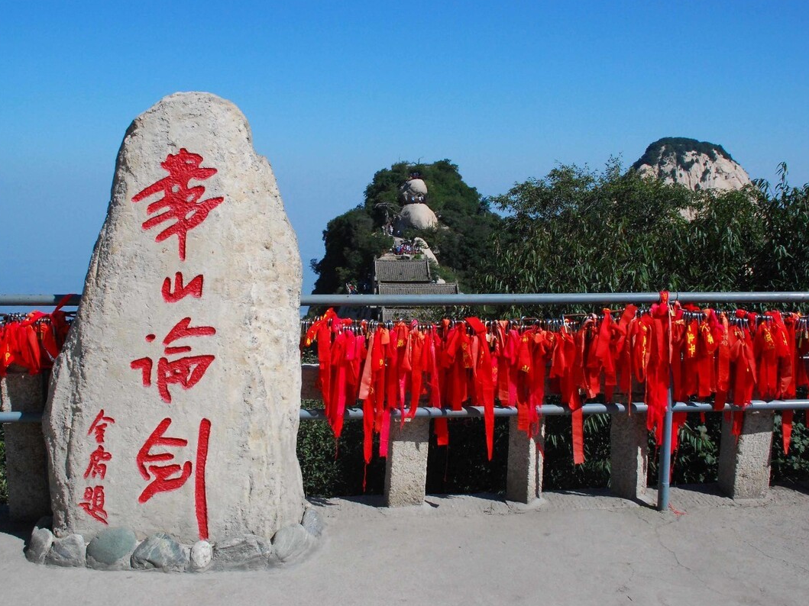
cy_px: 304
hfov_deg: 51.3
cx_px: 361
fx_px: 841
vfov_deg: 39.6
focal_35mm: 36
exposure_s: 1/640
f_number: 13
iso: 800
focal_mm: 22
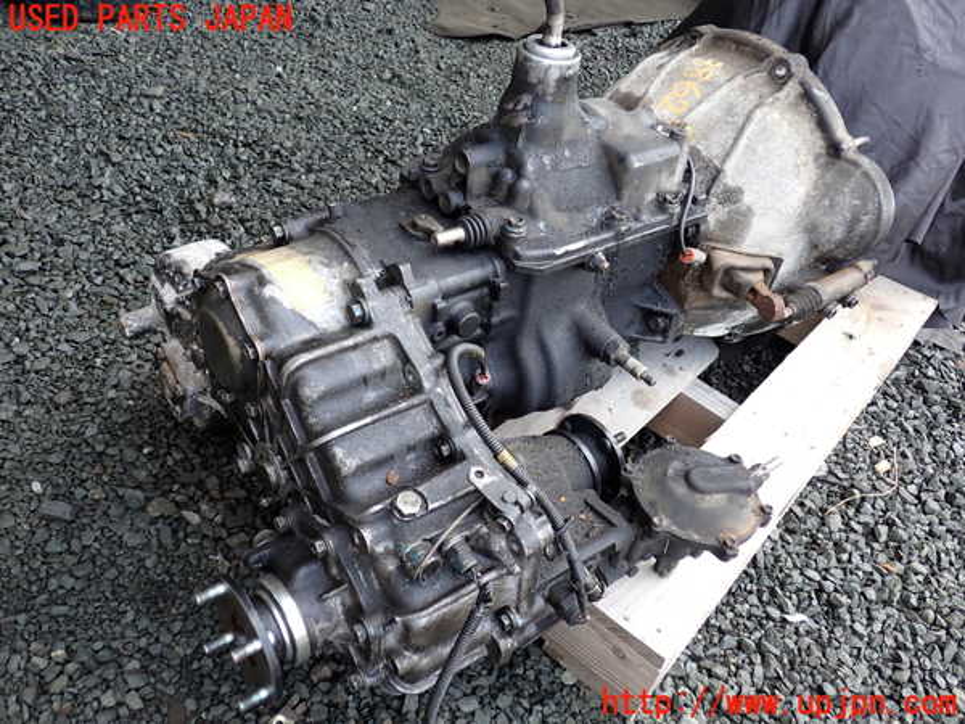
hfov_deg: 60.0
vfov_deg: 46.8
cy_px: 362
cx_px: 482
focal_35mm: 30
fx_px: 836
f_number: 2.3
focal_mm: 5.4
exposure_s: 1/125
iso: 100
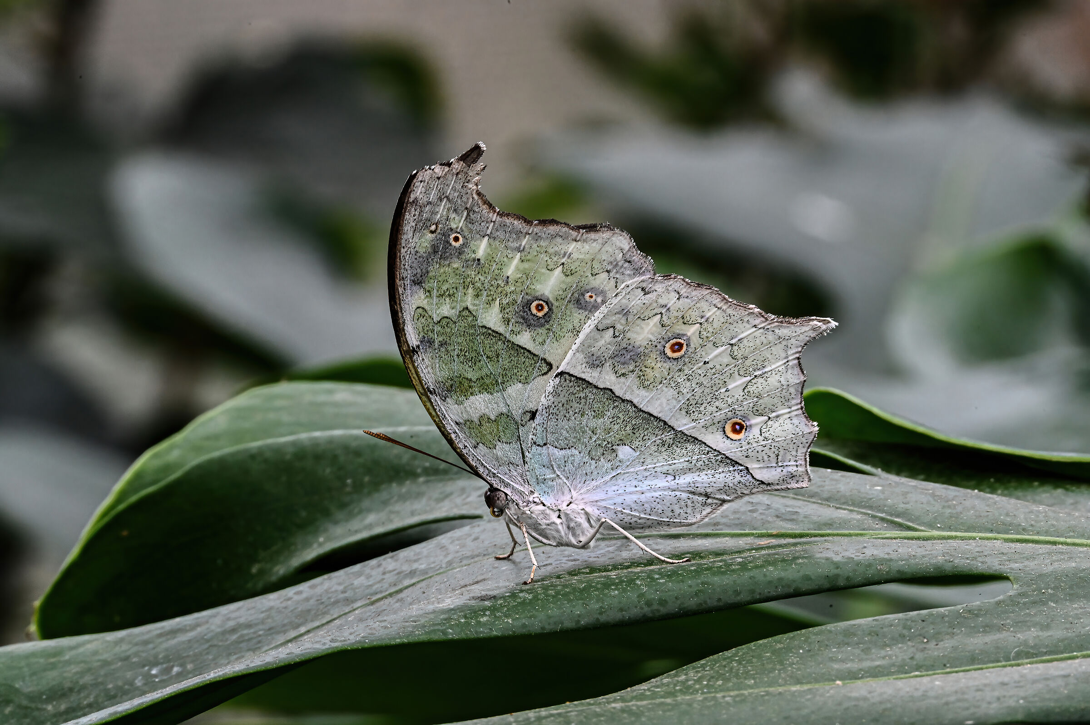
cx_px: 545
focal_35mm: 360
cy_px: 362
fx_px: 10893
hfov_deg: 5.7
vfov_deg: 3.8
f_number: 29
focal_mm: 360
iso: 2000
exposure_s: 1/80
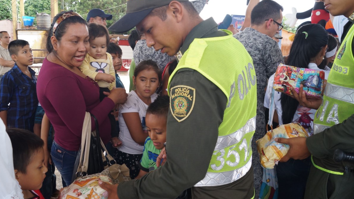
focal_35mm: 29
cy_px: 114
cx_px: 173
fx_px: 272
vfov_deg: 40.1
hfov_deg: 66.1
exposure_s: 1/160
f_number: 6.3
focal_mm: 18
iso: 400
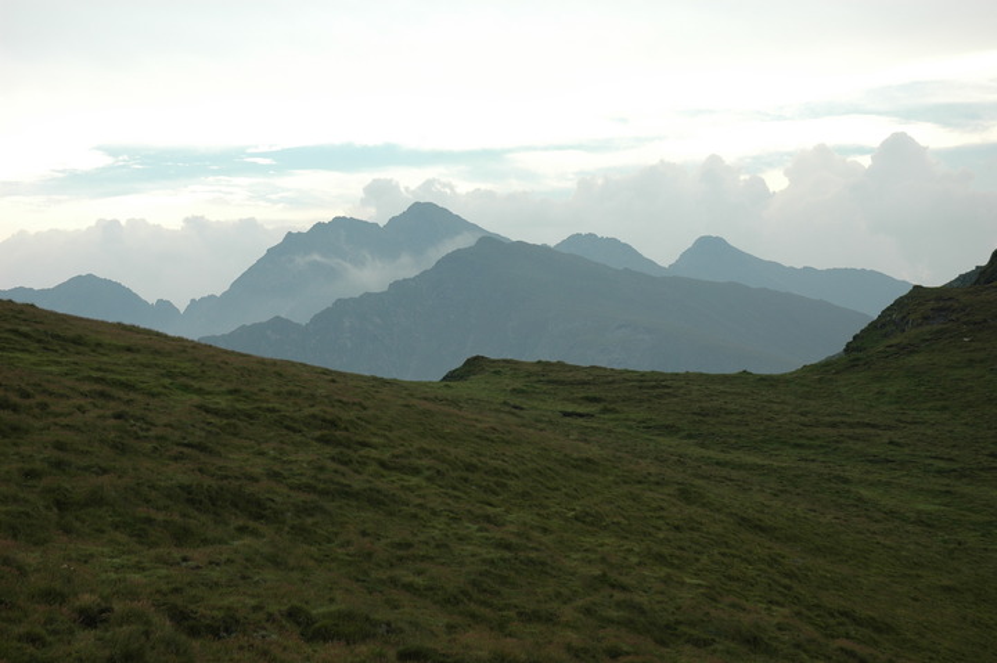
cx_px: 498
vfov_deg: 23.7
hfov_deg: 35.1
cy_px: 332
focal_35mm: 57
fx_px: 1577
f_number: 7.1
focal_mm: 38
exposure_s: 1/200
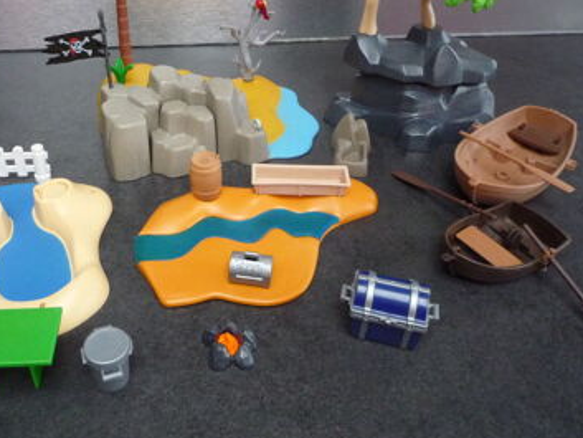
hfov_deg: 53.4
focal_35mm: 34
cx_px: 220
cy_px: 165
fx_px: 573
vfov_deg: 41.5
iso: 400
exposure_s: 1/30
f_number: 2.8
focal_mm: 4.4
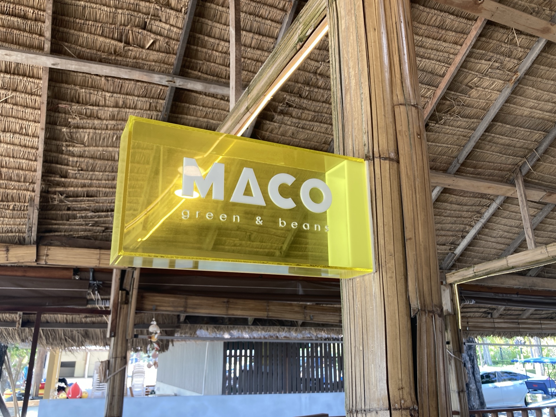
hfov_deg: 61.7
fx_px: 466
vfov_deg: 48.2
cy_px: 205
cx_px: 285
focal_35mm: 29
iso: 32
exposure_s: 1/100
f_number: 1.8
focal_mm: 3.99
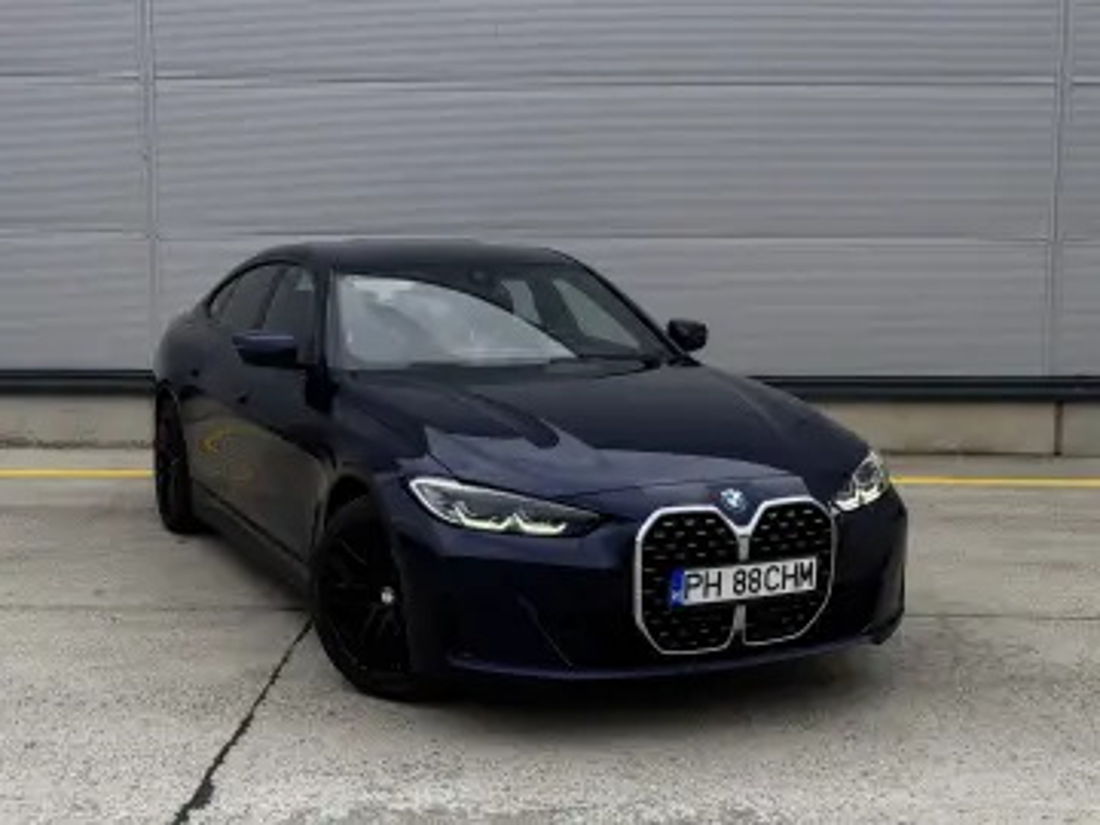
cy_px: 412
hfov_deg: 39.7
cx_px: 550
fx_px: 1525
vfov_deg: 30.3
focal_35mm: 48
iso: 64
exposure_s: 1/1724
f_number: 1.78
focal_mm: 6.76
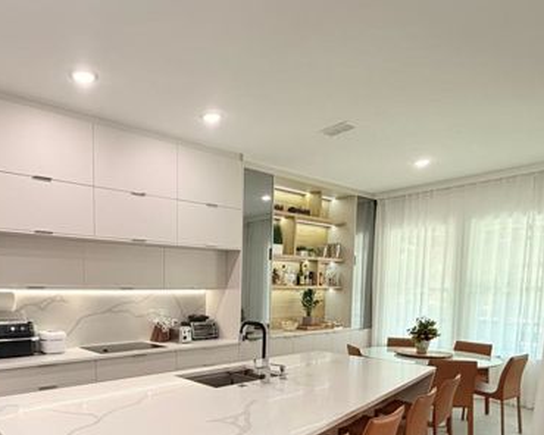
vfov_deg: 52.4
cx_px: 171
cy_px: 329
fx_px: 419
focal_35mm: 26
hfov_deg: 63.9
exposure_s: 1/120
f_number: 2.2
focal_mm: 2.22
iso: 160
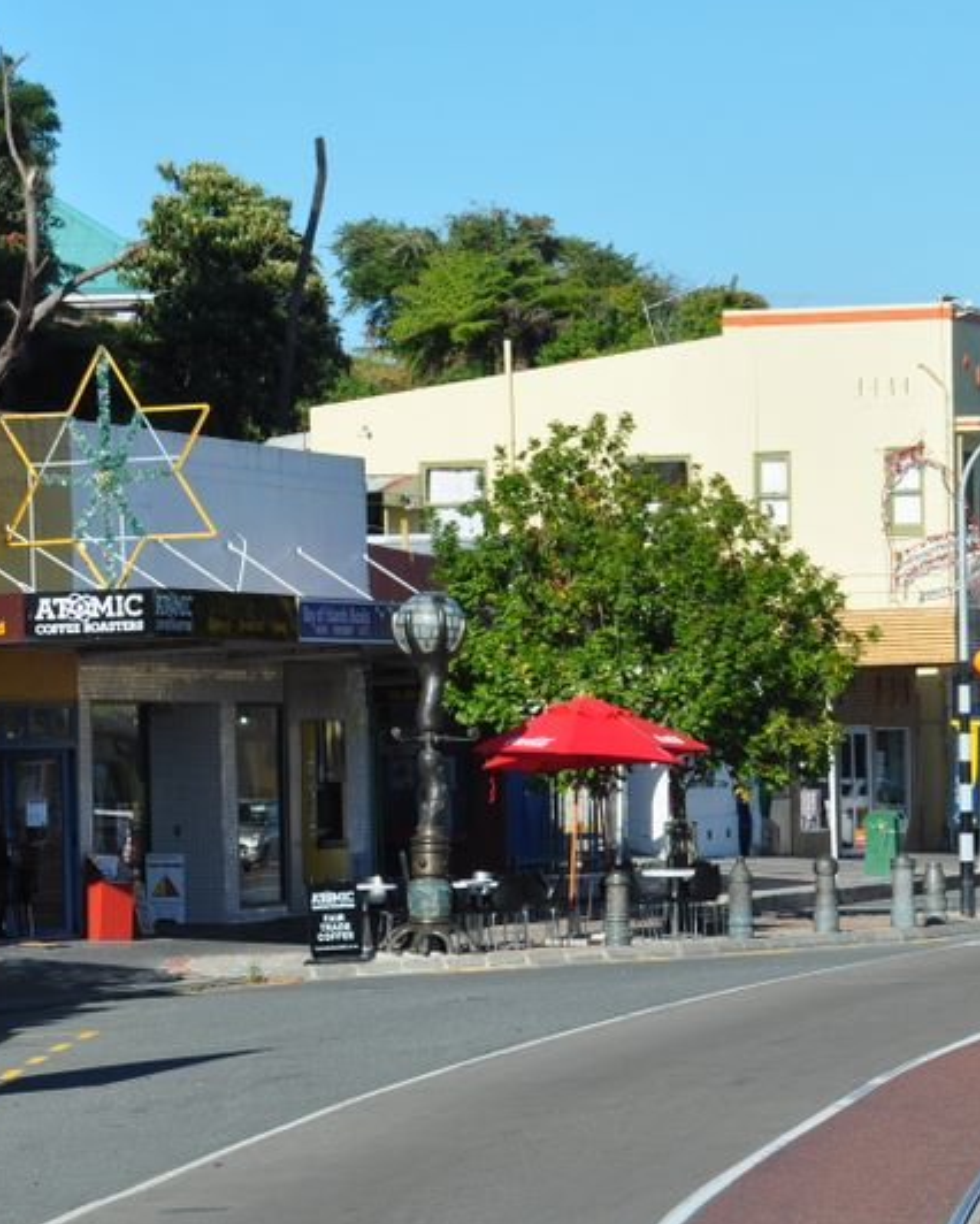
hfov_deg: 7.6
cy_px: 736
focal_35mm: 203
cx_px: 596
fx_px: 7352
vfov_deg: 9.5
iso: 200
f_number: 10
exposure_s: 1/250
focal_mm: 75
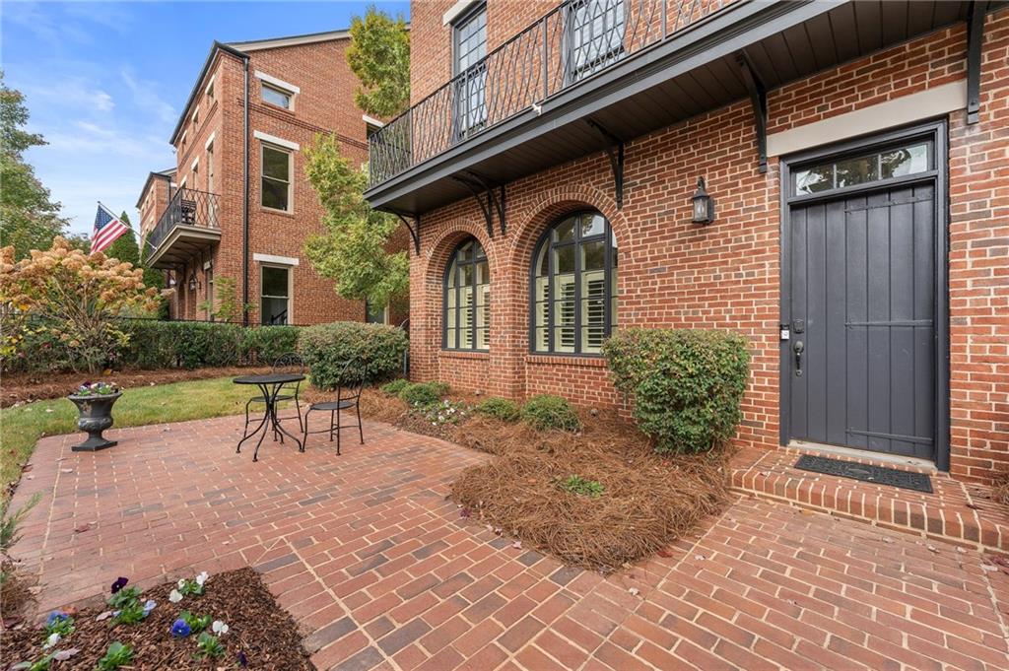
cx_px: 504
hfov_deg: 104.3
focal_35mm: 14
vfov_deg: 81.1
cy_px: 336
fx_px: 392
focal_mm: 14
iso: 320
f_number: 8
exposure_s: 1/200
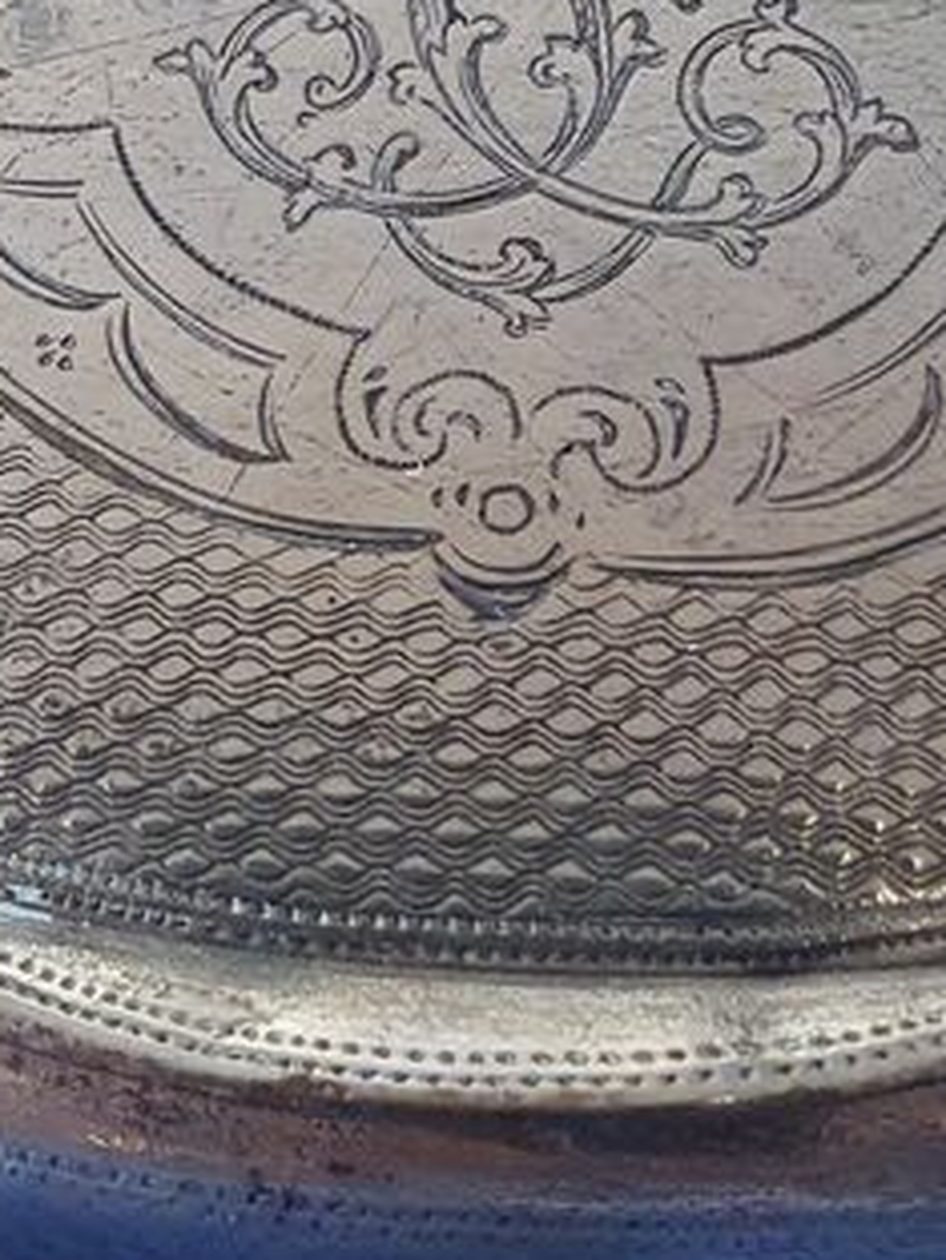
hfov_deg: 17.8
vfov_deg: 23.2
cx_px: 491
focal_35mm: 83
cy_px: 233
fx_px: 3022
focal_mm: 4.32
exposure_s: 1/50
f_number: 2.4
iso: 500
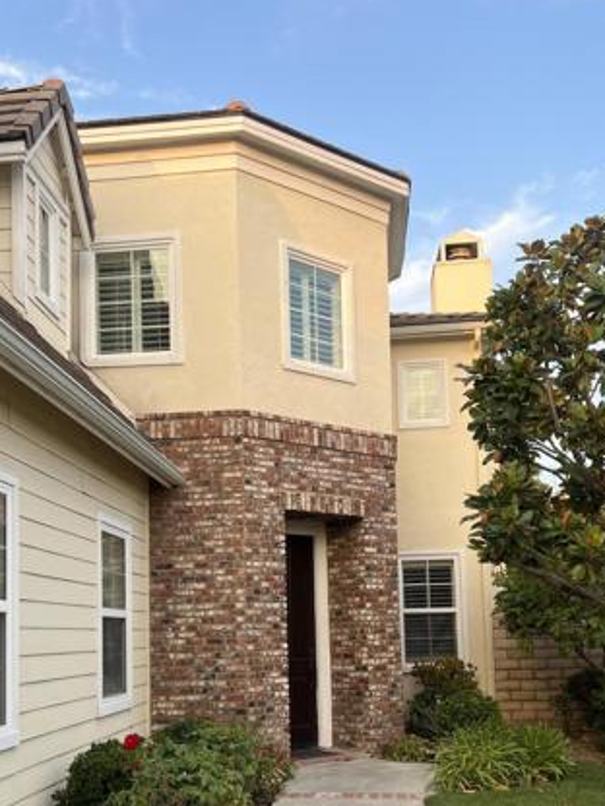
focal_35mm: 40
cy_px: 544
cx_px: 275
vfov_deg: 46.0
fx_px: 932
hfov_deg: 35.9
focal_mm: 5.7
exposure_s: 1/407
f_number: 1.5
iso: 50
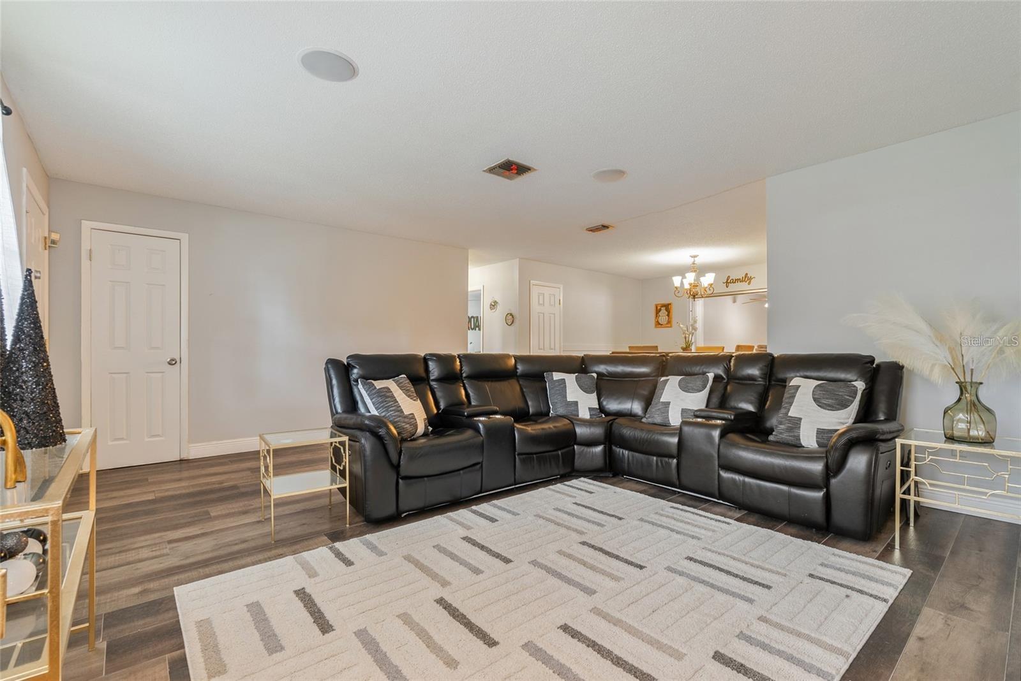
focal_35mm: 16
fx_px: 454
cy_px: 340
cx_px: 510
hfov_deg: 96.7
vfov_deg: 73.8
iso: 400
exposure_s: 1/2.5
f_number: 8
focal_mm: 16
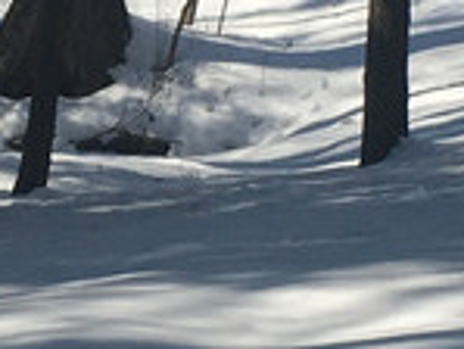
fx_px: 2790
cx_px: -70
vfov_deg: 7.2
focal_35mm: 208
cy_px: 190
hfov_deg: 9.4
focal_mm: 4.15
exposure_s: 1/2564
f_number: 2.2
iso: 25
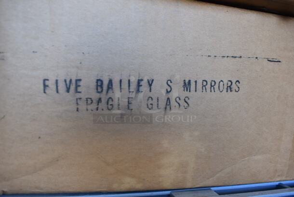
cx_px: 147
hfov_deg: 59.4
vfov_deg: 41.8
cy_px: 98
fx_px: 257
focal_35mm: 32
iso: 560
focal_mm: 21
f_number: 5.6
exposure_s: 1/60
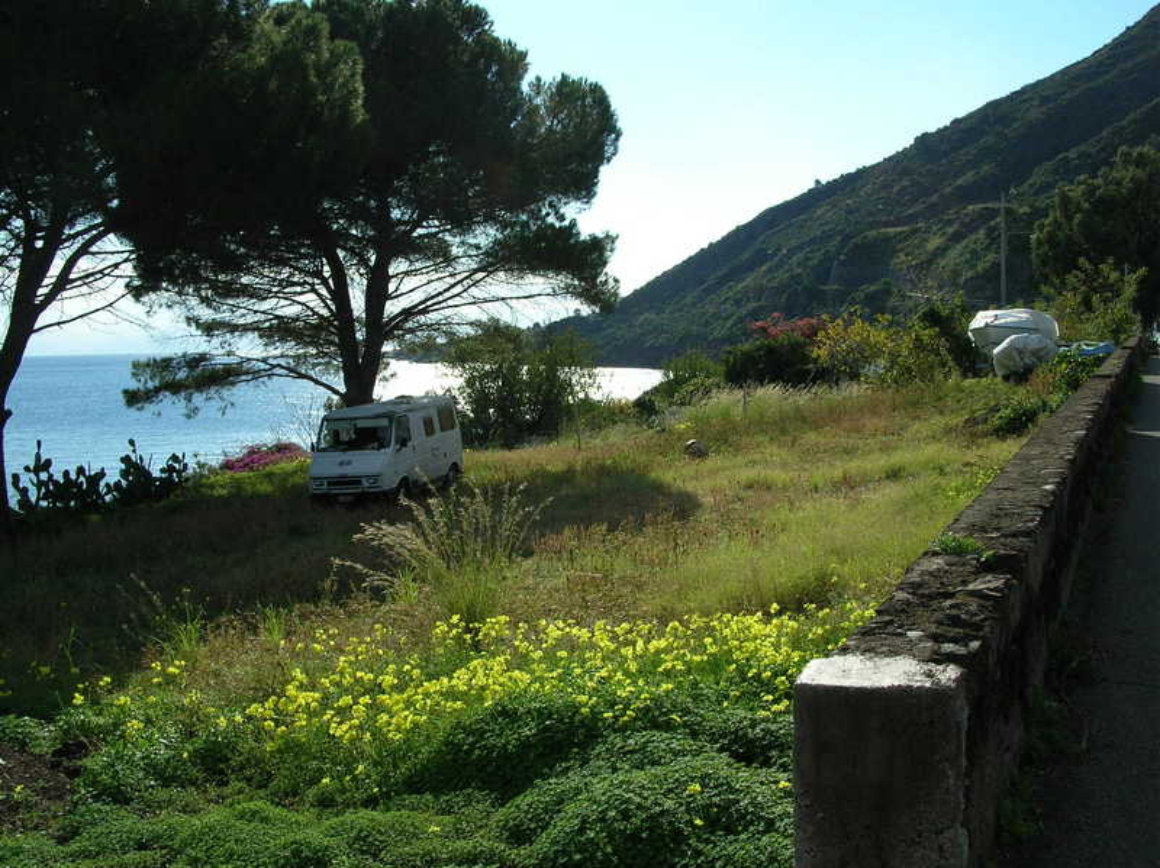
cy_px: 434
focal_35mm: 36
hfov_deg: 51.4
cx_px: 580
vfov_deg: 39.6
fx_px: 1206
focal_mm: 6
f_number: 3.7
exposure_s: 1/805
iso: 50
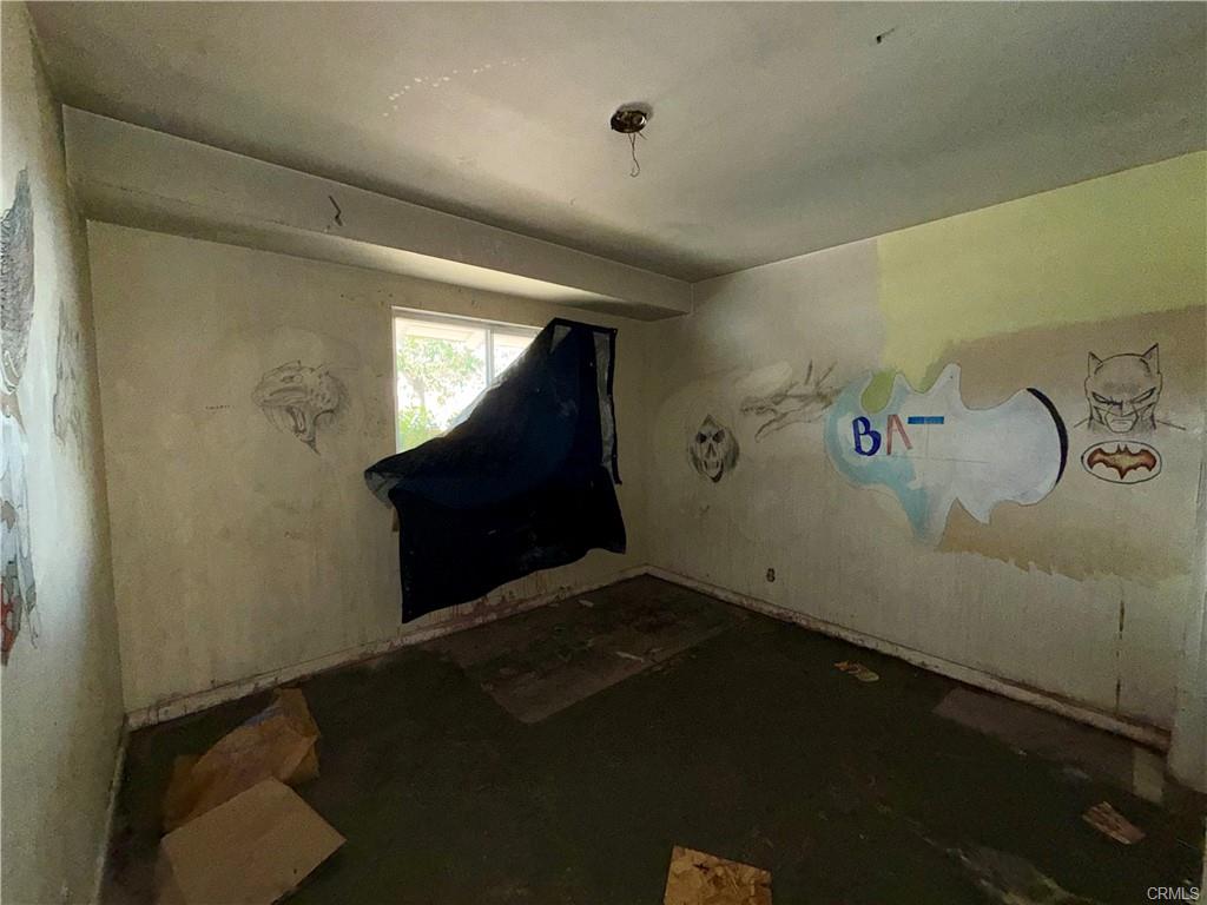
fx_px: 488
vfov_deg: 85.7
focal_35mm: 14
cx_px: 604
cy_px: 452
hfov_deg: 102.1
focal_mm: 2.22
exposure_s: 1/74
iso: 80
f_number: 2.2
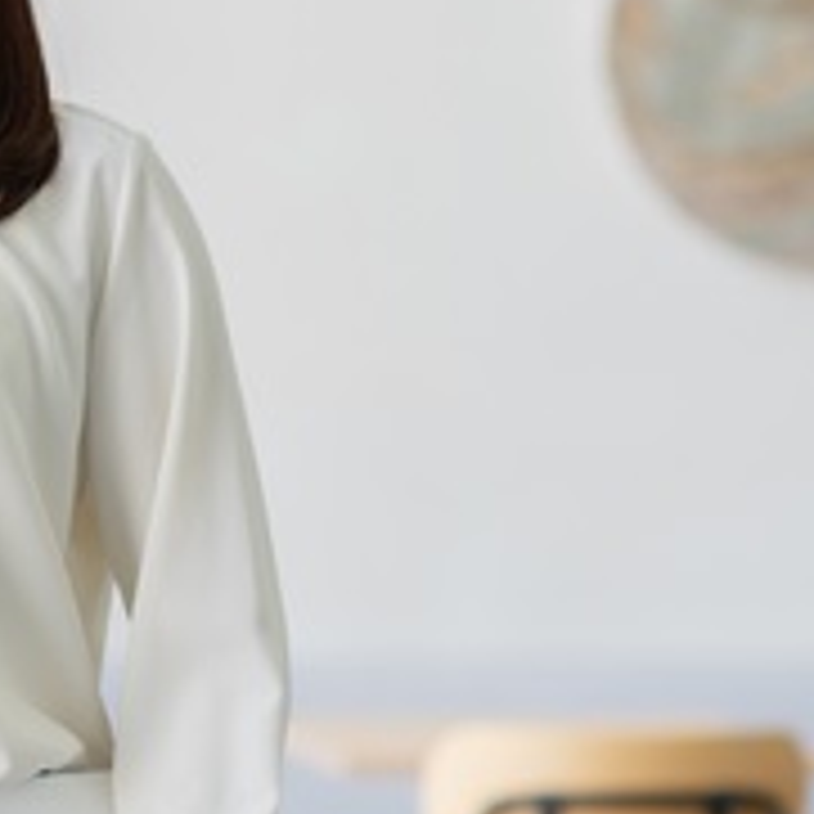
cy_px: 526
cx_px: -908
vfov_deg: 5.5
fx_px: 8487
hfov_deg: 5.4
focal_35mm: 319
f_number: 2.8
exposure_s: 1/160
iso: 100
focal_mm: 85
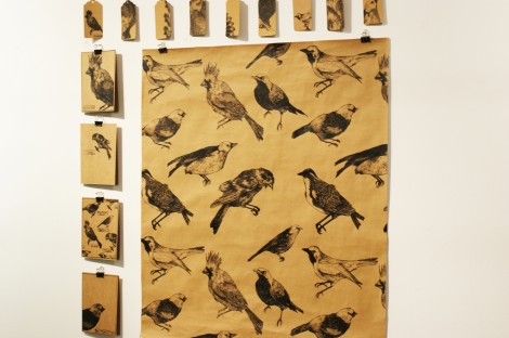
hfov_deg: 33.4
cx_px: 254
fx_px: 847
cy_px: 169
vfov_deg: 22.6
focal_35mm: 60
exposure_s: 1/15
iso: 400
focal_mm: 40
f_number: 5.6
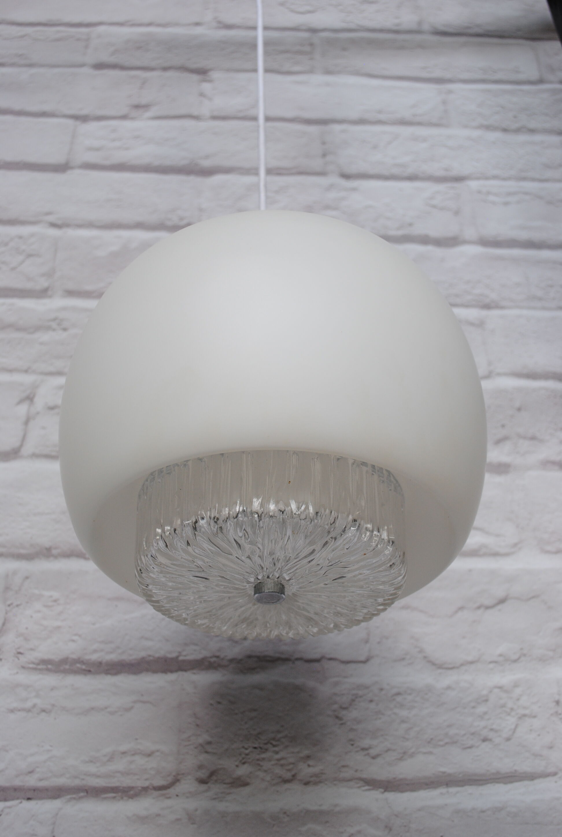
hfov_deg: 34.4
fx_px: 909
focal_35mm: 39
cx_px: 281
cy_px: 418
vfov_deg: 49.5
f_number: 5
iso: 200
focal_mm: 26
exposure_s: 1/100
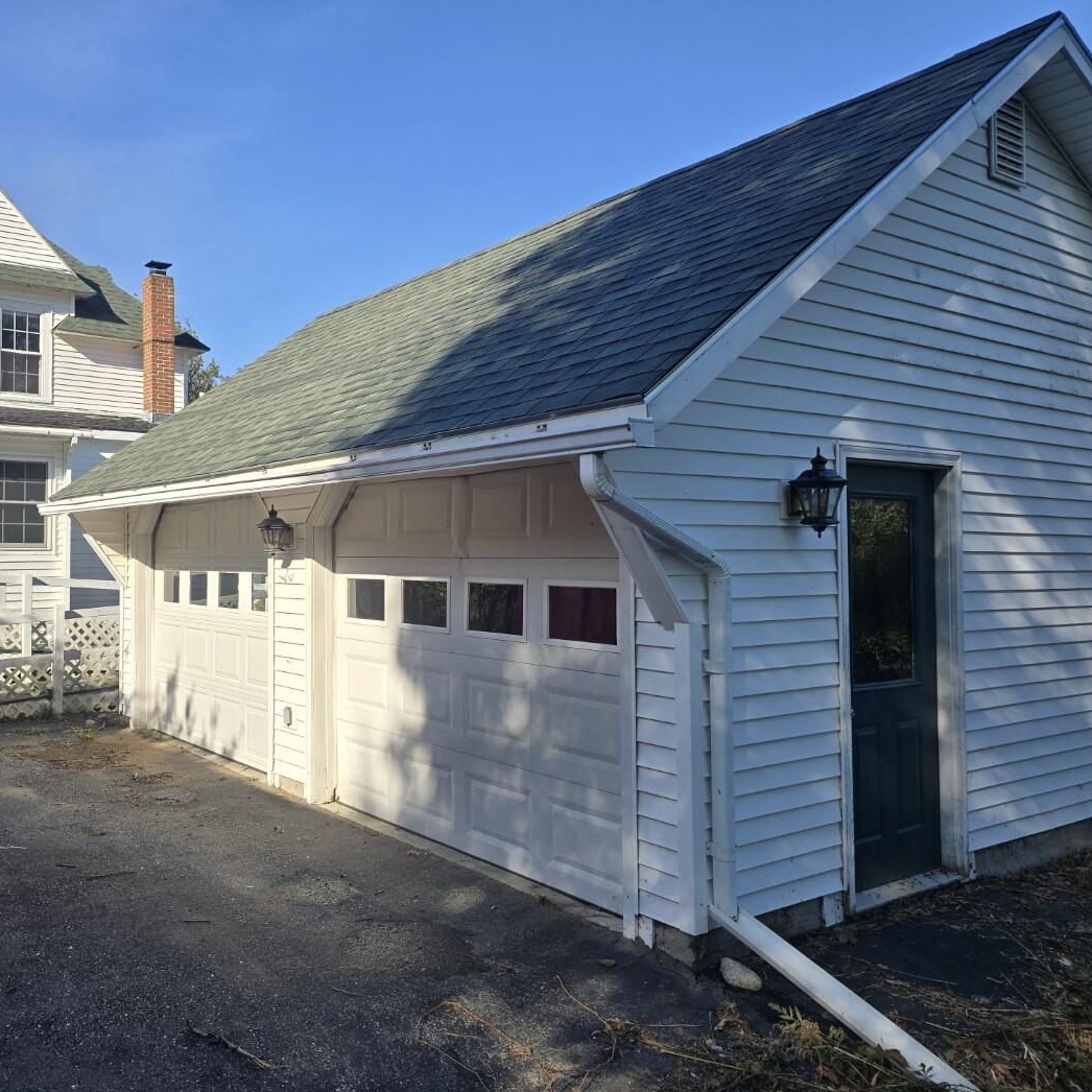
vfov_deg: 57.3
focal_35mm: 28
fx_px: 999
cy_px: 541
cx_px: 373
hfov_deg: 56.2
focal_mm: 6.3
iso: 12
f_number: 1.7
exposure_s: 1/724
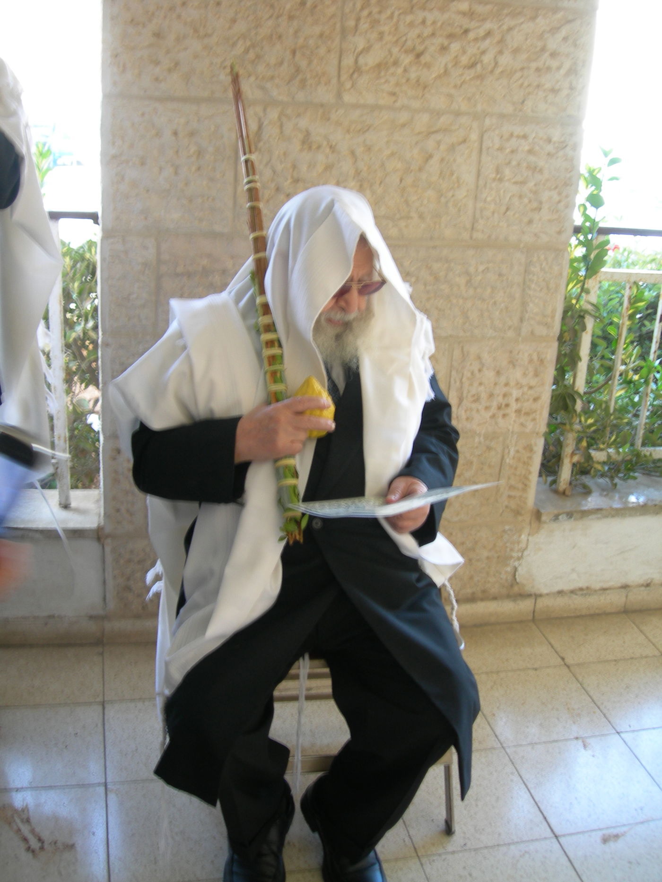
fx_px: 969
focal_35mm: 38
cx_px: 331
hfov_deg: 37.7
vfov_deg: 49.0
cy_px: 441
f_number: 2.8
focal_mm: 7.8
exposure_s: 1/15.2
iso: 50
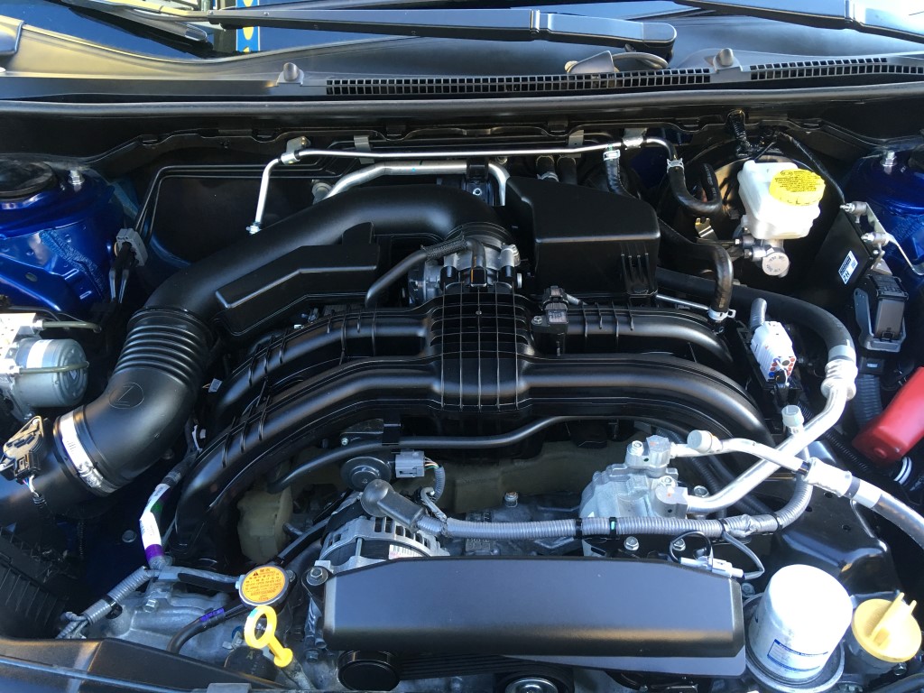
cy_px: 346
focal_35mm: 29
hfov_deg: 61.7
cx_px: 462
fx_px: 774
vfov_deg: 48.2
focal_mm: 4.15
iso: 40
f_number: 2.2
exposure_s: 1/30
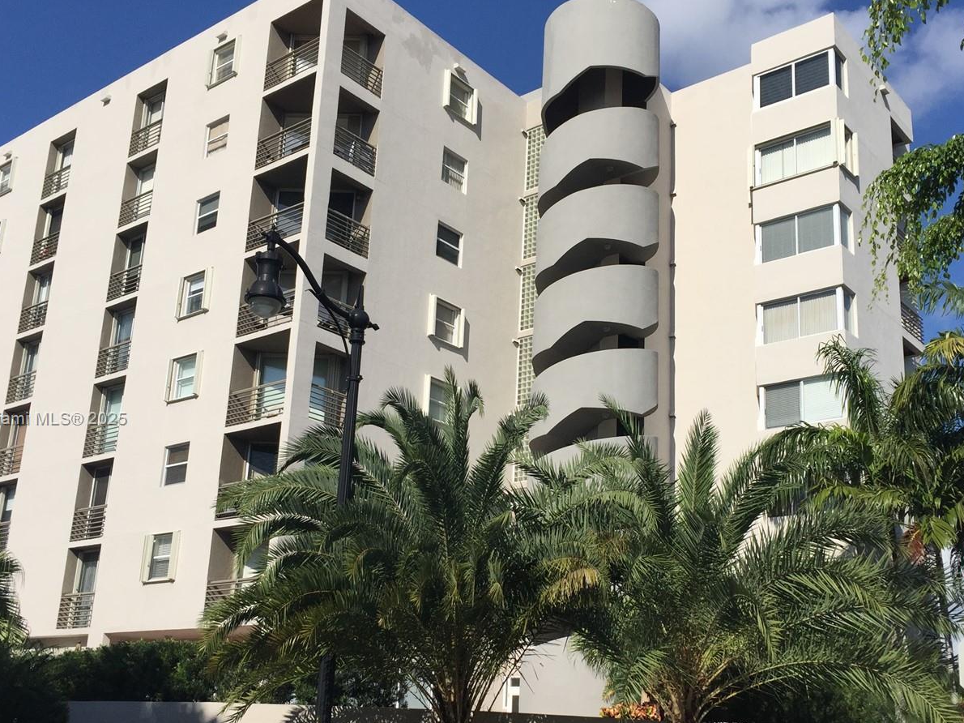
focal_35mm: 39
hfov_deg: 47.8
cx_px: 515
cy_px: 420
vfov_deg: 36.7
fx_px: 1086
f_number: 2.2
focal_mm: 4.15
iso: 32
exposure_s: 1/3968
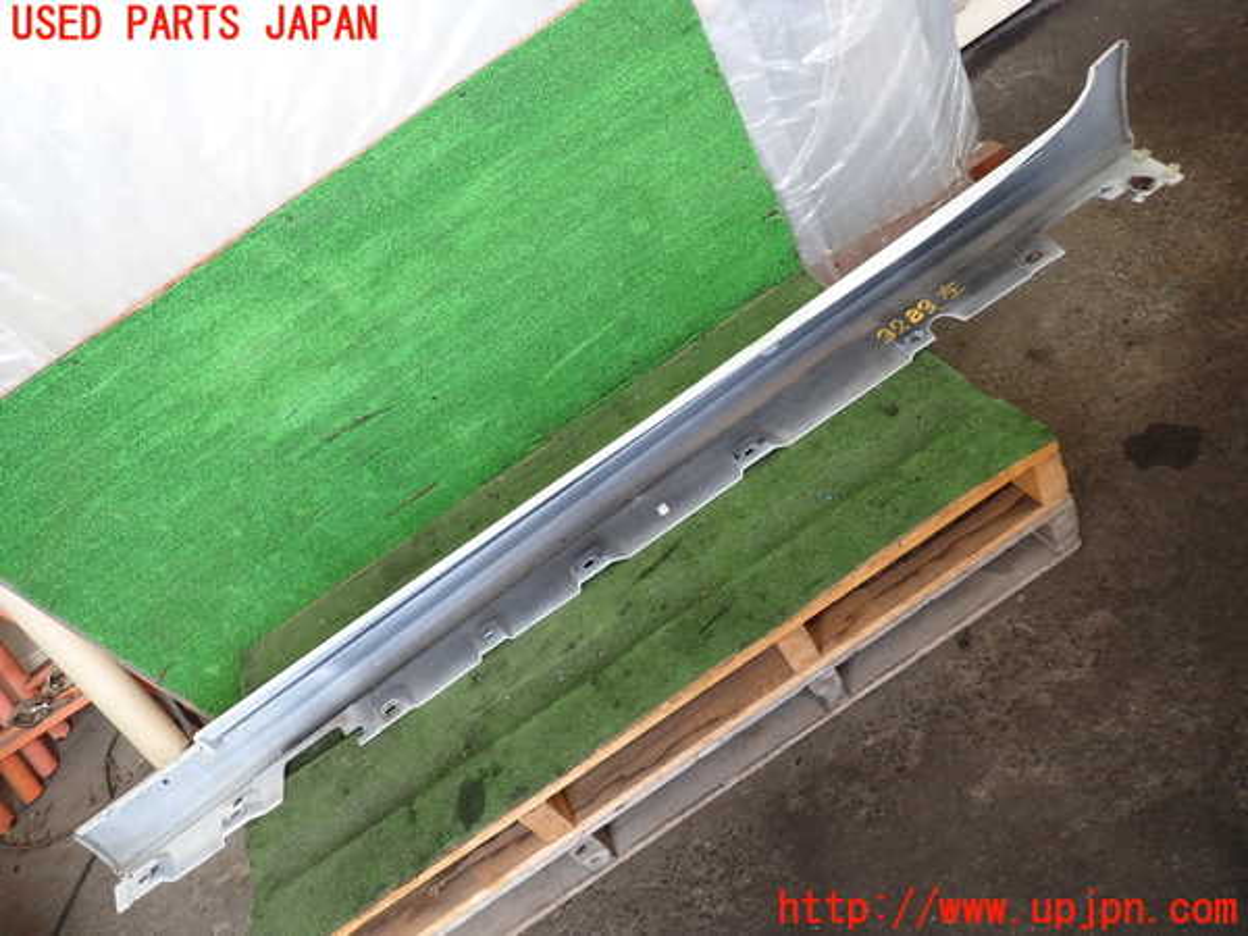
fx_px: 901
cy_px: 468
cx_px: 624
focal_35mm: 25
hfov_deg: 69.4
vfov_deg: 54.9
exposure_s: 1/125
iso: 200
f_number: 2
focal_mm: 4.5
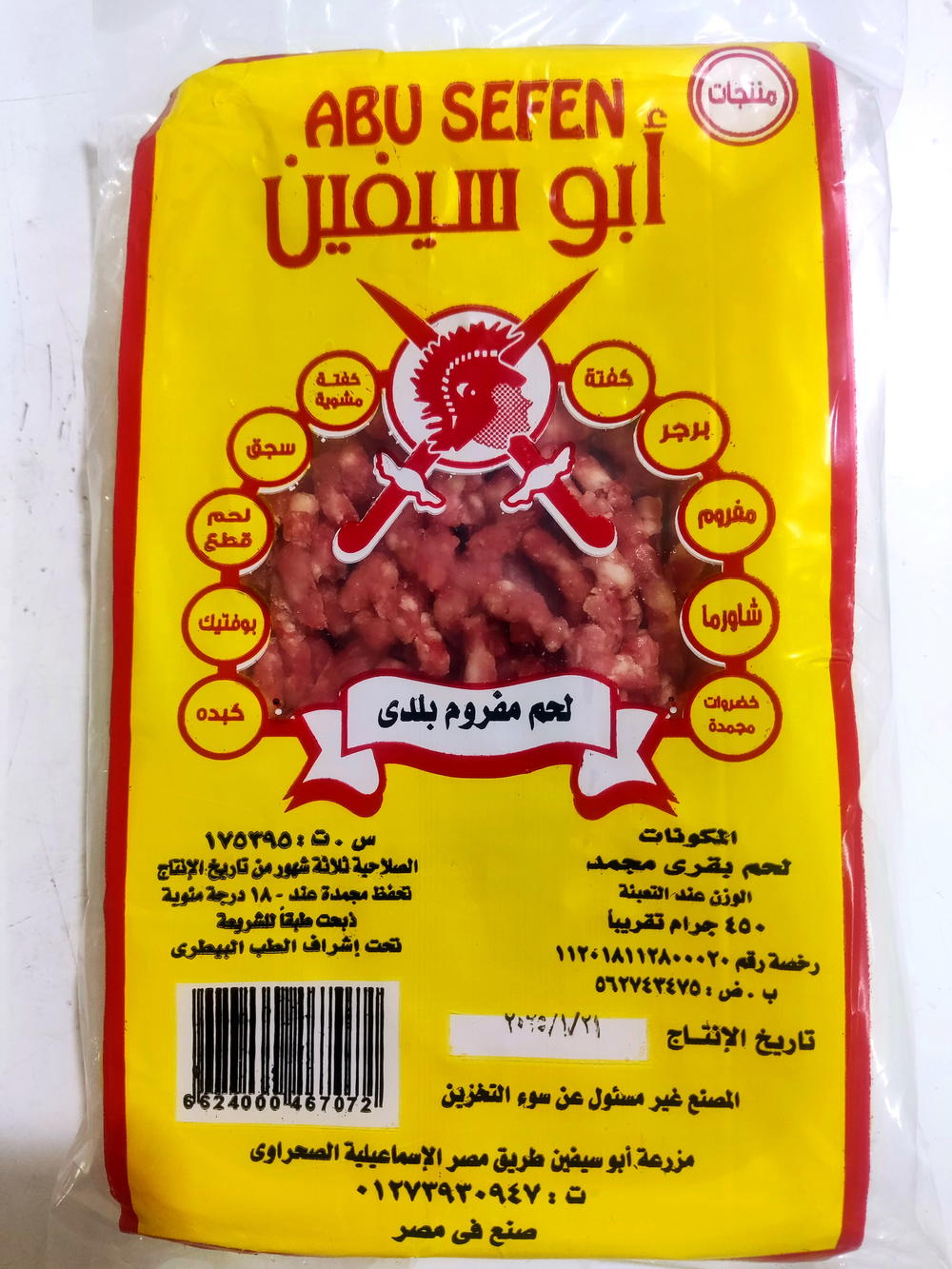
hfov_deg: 54.9
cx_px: 476
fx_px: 917
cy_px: 634
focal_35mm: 25
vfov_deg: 69.4
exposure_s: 1/50
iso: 409
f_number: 1.79
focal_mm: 4.71
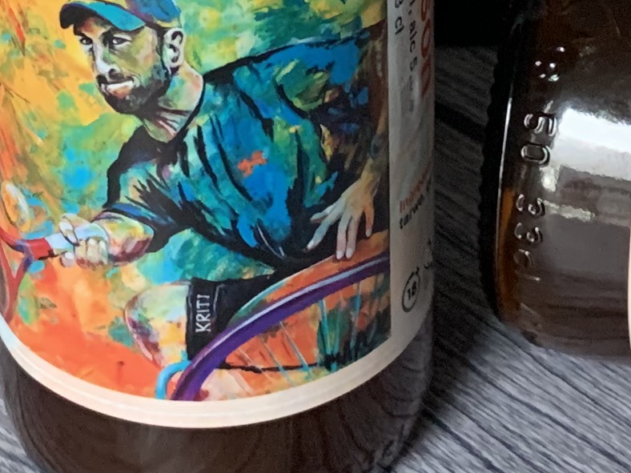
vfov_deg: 10.6
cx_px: 372
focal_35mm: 133
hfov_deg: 14.8
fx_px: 2424
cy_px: -339
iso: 400
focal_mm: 4.25
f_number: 1.8
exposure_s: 1/60
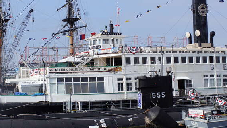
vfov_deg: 18.2
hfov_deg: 31.9
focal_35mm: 66
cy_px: 58
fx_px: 397
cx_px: 99
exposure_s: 1/200
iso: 100
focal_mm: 30
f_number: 11
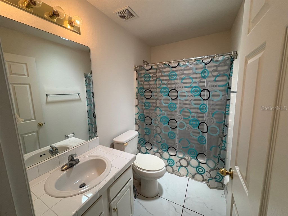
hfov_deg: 102.1
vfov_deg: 85.7
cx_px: 144
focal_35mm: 14
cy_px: 108
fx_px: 116
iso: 200
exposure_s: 1/120
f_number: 2.2
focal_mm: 2.22
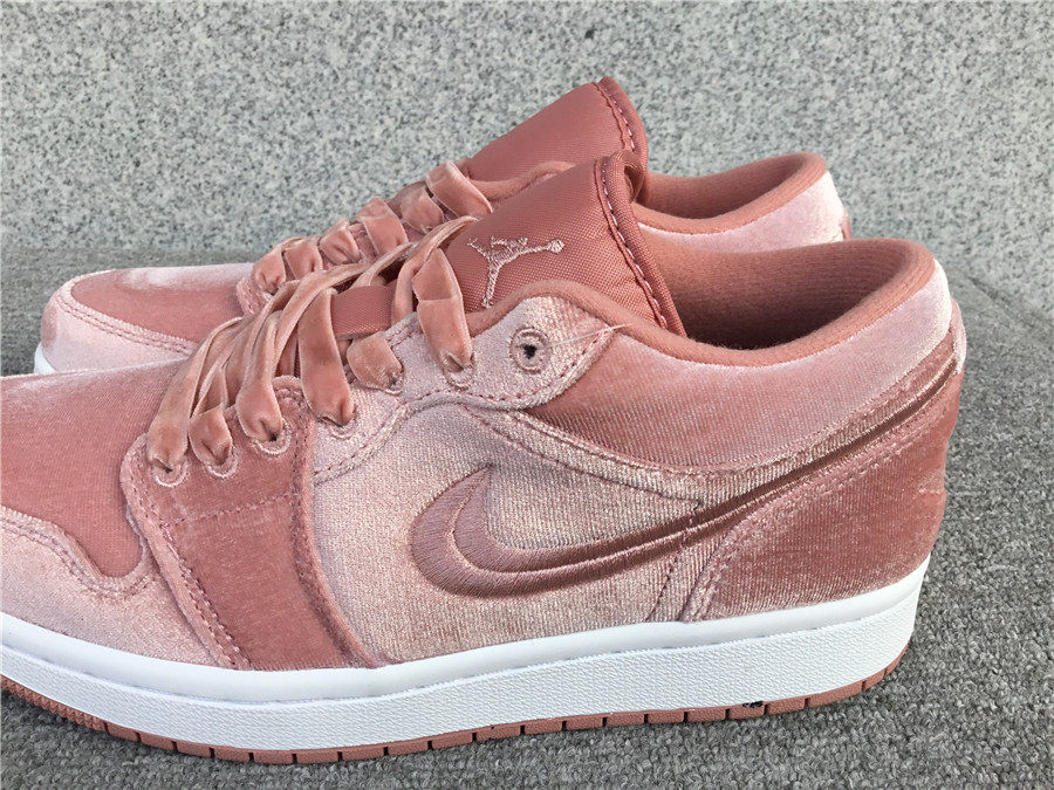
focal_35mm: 31
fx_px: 944
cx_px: 527
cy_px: 395
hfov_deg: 58.4
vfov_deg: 45.4
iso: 25
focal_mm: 3.3
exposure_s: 1/547
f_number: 2.4
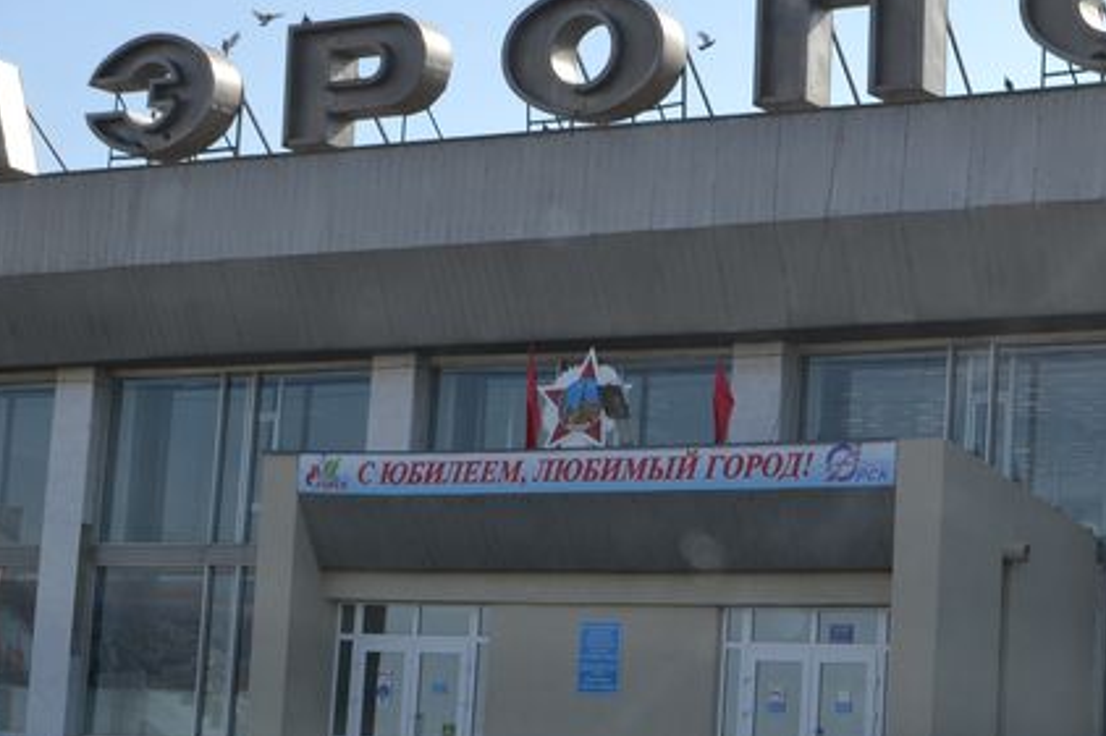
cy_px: 327
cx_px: 695
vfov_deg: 13.4
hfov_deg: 20.0
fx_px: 3132
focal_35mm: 102
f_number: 7.1
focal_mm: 28
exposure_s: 1/200
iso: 100
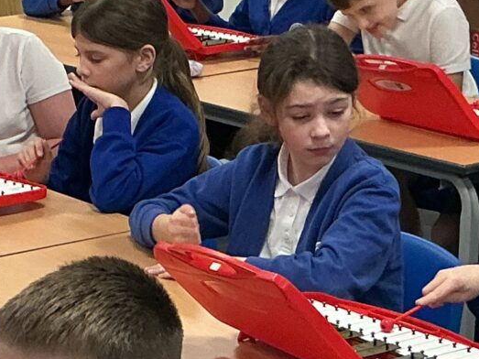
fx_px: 1964
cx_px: 162
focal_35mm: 142
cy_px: 244
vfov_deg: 10.4
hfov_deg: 13.9
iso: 125
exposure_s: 1/60
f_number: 1.8
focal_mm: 3
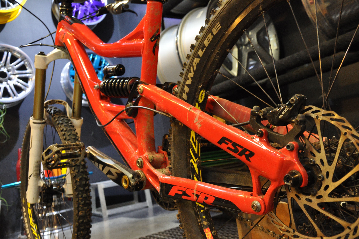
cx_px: 180
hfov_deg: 51.3
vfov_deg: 35.4
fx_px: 374
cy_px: 120
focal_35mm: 38
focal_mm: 25
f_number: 5.6
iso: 1250
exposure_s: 1/10
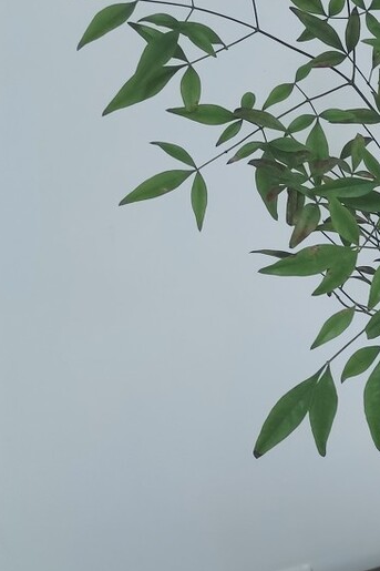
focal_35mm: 63
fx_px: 998
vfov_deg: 31.7
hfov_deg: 19.8
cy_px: 202
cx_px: 494
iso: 320
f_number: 1.8
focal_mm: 4.75
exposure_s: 1/50
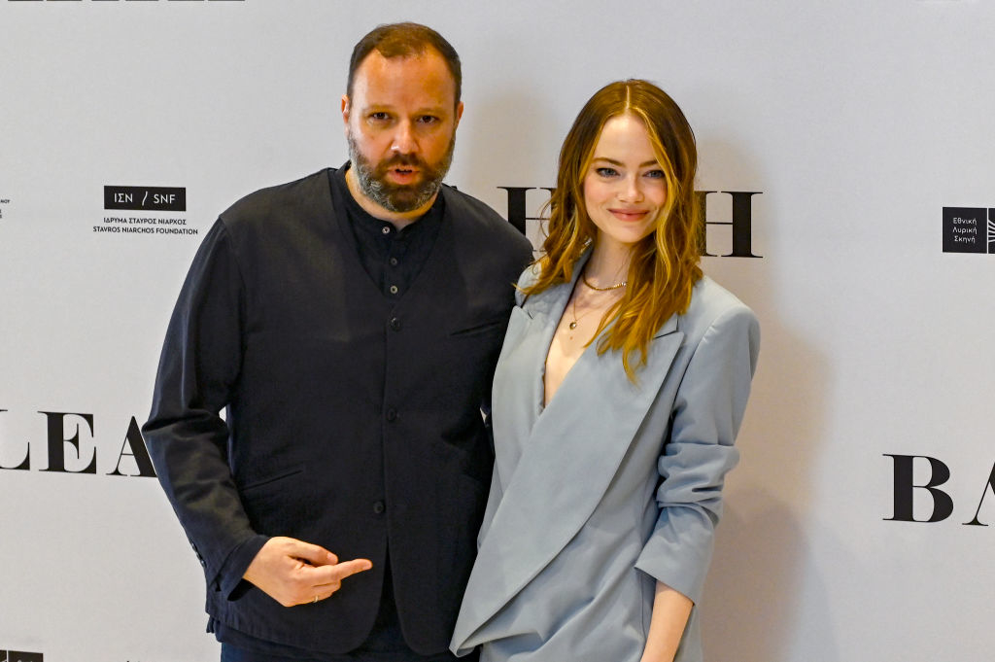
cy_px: 331
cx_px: 498
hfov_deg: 28.9
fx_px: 1933
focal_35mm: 70
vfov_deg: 19.4
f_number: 5.6
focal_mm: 70
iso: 1600
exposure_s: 1/250
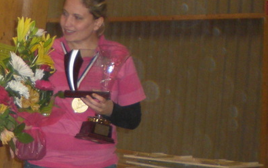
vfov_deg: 13.2
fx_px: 716
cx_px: -39
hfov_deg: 20.1
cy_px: 165
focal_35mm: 98
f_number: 3.1
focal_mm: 6.3
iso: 200
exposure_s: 1/60
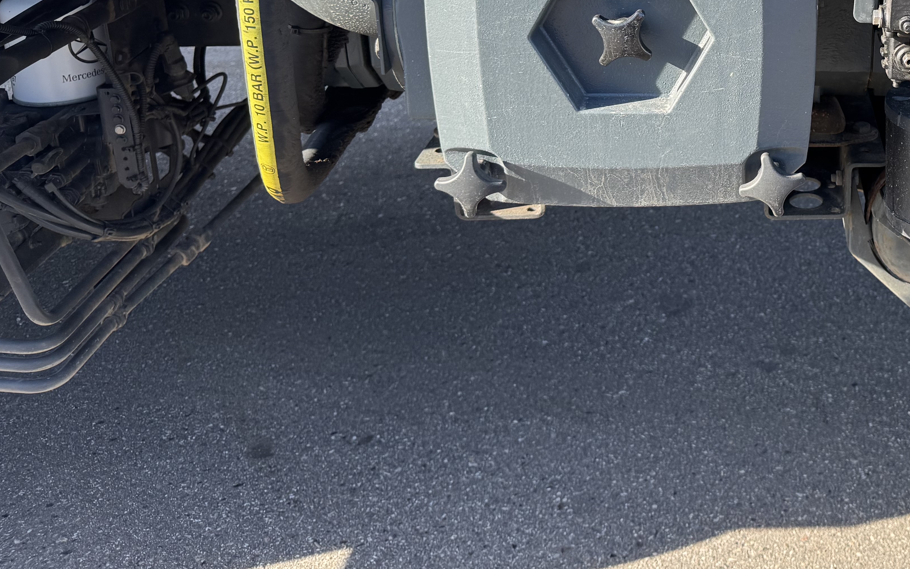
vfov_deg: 26.9
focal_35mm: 45
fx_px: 1116
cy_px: -7
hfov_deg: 41.2
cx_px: 802
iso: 80
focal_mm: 6.76
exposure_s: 1/853
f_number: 1.78
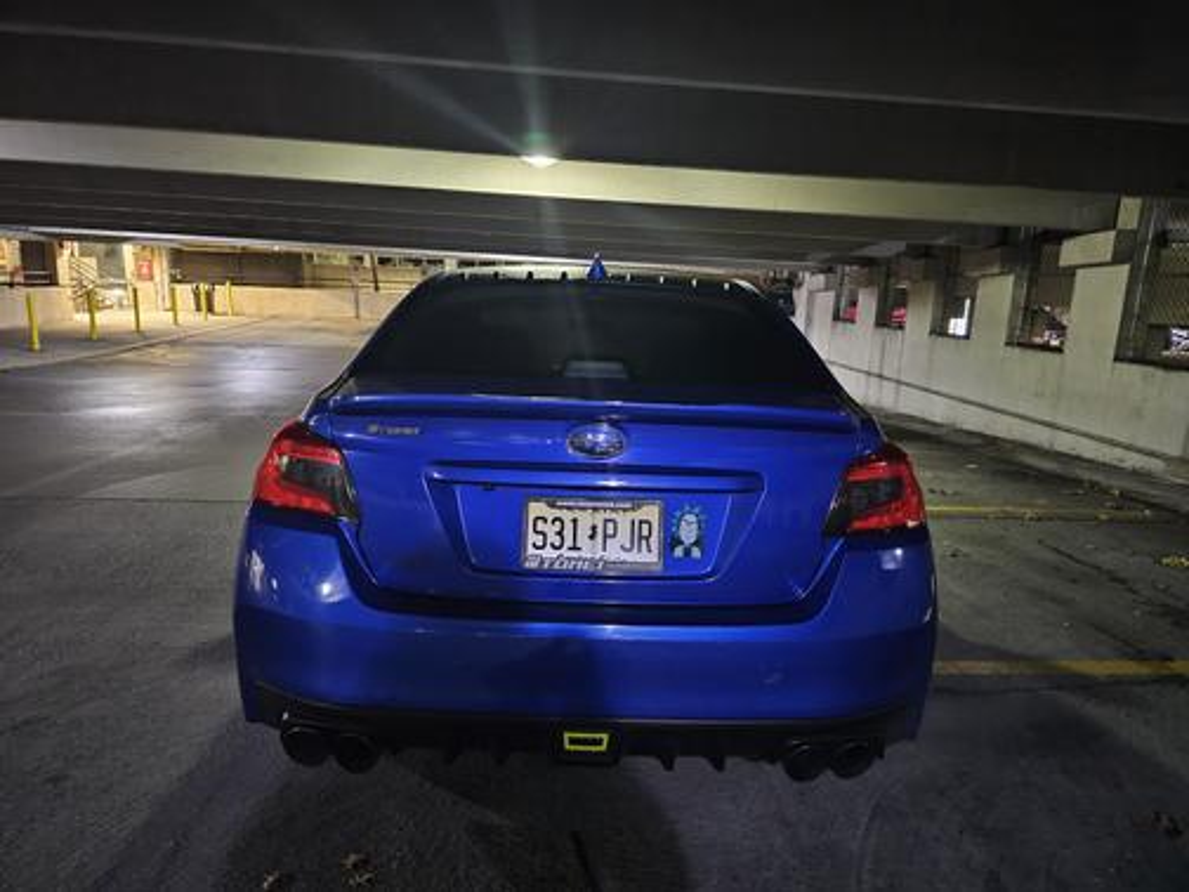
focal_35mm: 23
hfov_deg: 73.9
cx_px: 594
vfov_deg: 58.9
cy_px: 446
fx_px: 790
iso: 1600
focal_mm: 6.3
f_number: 1.7
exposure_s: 1/15
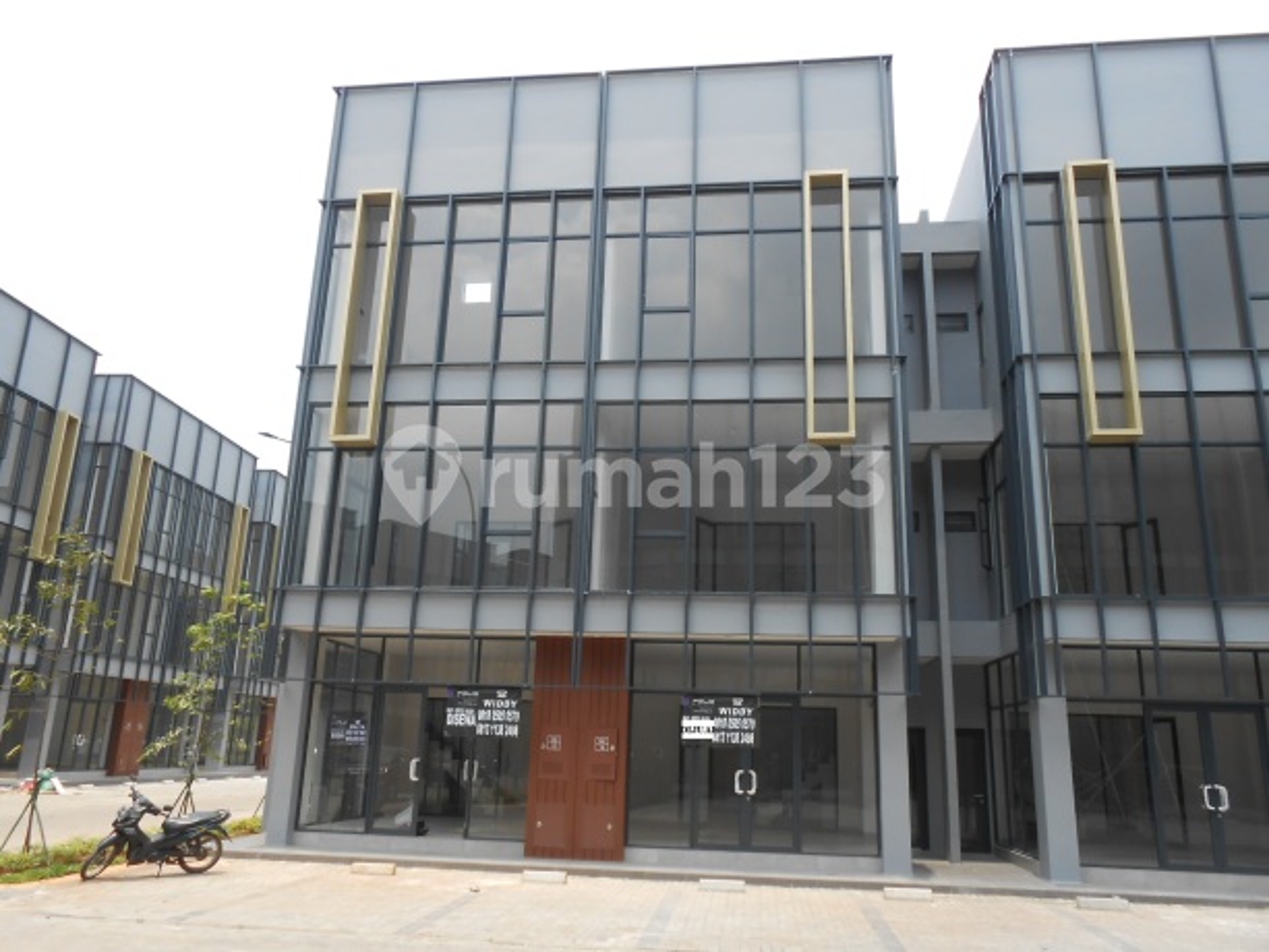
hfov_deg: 67.3
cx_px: 634
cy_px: 476
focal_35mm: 26
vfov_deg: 53.1
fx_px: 953
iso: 80
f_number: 3.5
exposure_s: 1/400
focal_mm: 4.6
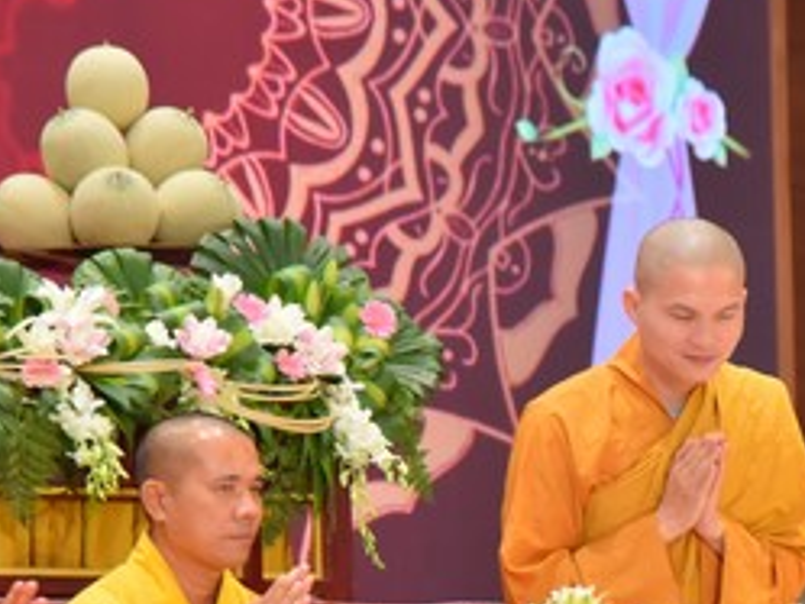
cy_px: 547
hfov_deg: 7.5
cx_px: 763
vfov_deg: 5.6
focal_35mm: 263
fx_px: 6119
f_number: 5
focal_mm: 105
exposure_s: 1/125
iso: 1250
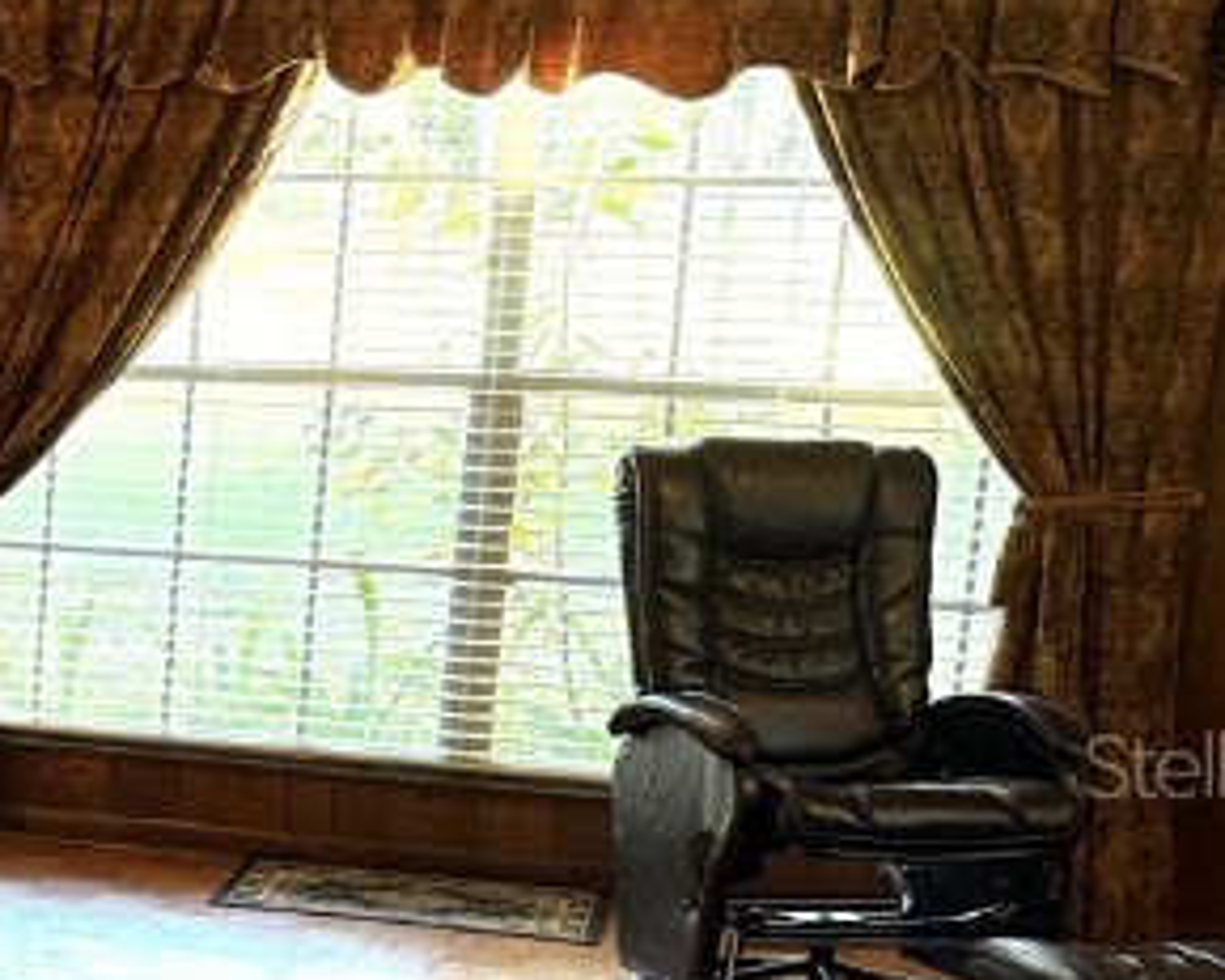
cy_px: 764
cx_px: -687
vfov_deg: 18.3
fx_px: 3008
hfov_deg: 19.6
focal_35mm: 83
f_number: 1.78
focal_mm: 6.76
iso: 400
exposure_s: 1/60
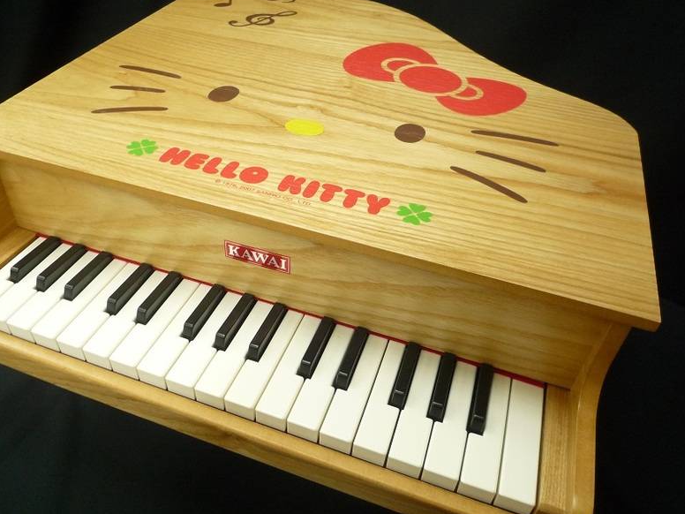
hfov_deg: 61.6
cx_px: 312
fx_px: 574
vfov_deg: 48.2
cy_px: 242
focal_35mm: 29
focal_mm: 4.4
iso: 200
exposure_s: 1/30
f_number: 2.8
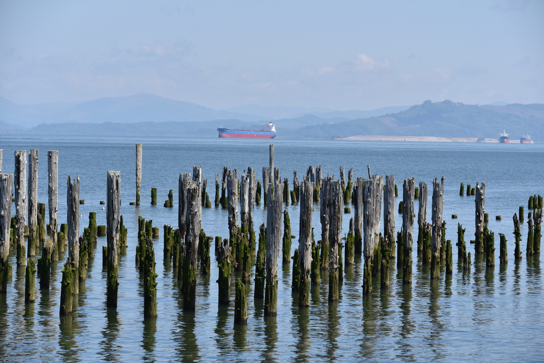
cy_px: 182
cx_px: 272
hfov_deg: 15.2
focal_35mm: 135
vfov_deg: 10.2
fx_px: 2040
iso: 100
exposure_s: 1/320
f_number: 8
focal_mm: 135
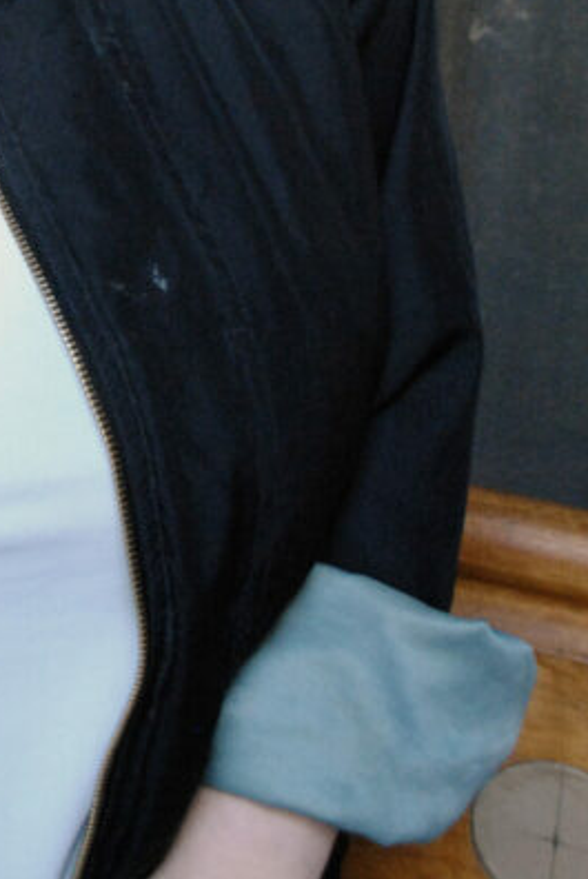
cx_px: -170
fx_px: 2443
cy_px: -275
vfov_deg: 18.9
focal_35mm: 100
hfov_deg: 13.3
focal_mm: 22
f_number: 4
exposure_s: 1/30
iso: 1400
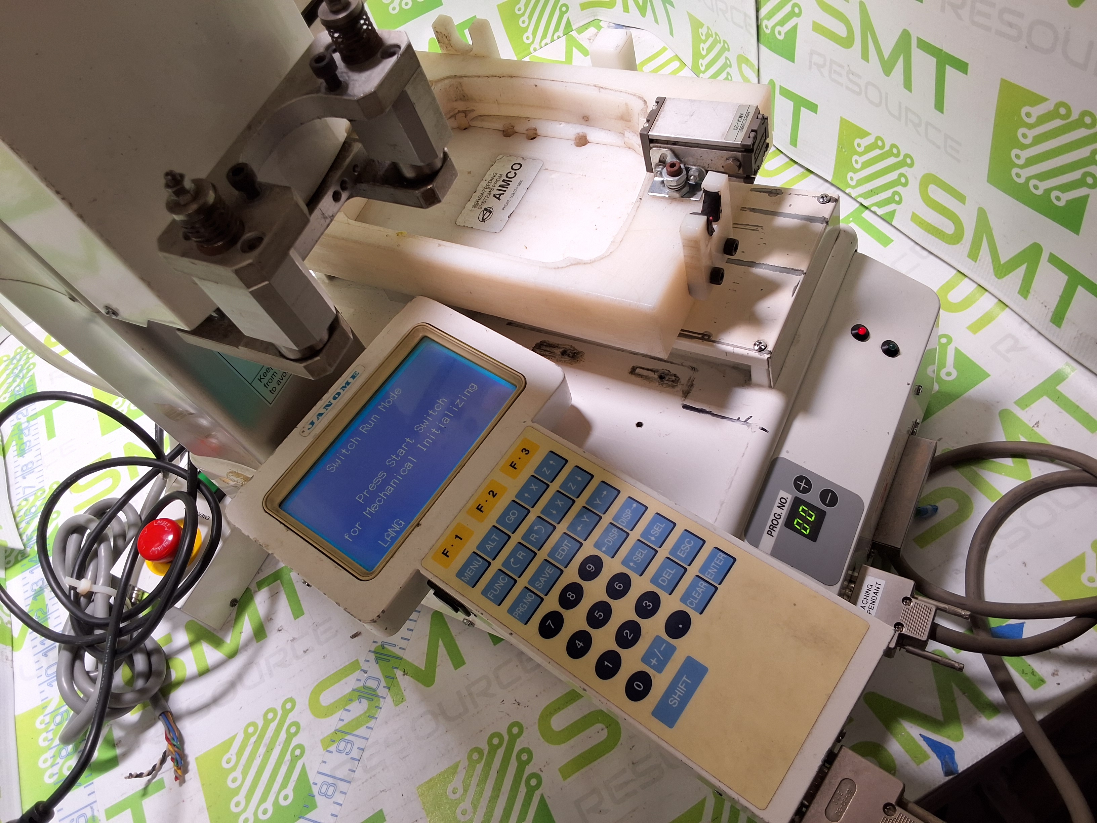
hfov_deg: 63.4
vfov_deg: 49.7
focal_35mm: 28
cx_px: 548
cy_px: 412
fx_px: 887
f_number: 1.9
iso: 32
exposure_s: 1/60
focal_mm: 2.91
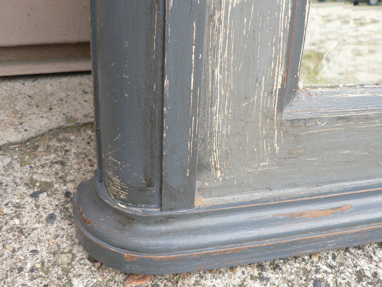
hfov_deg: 51.4
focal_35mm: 36
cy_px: 144
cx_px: 191
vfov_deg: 39.7
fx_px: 397
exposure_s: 1/80
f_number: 2.8
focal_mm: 6
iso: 80
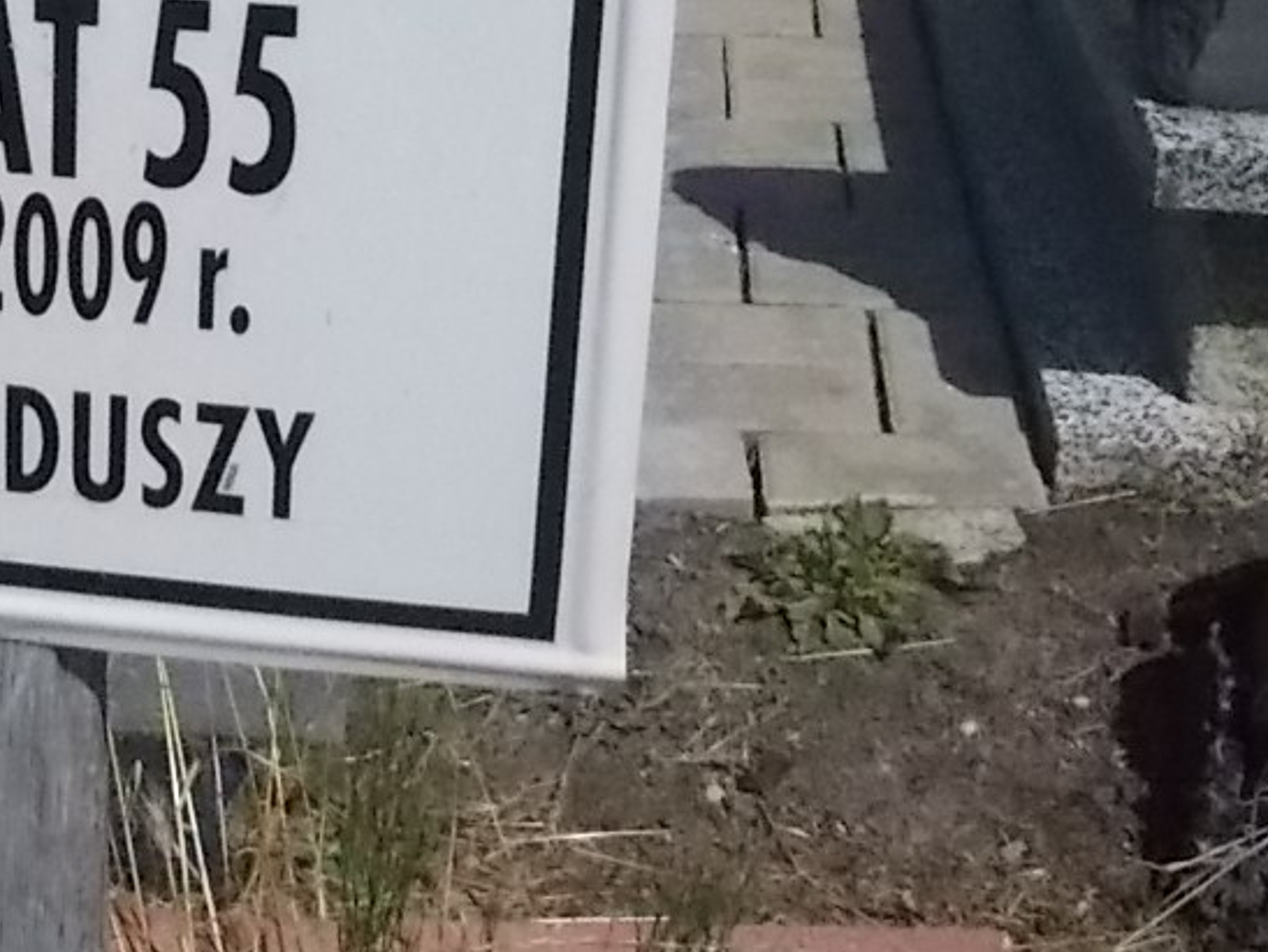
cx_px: 141
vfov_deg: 17.9
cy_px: -352
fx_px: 2786
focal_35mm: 76
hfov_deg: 24.9
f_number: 8
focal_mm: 4.6
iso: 400
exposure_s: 1/2000
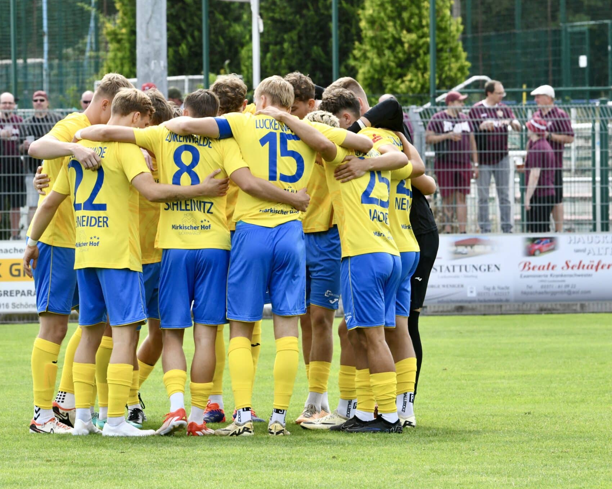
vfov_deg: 5.3
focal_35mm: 294
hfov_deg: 6.6
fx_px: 5325
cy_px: 245
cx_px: 248
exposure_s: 1/800
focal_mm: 260
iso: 2000
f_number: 13
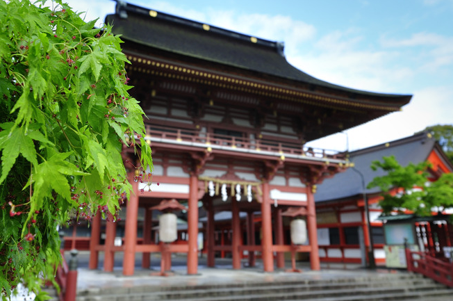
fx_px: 415
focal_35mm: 33
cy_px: 90
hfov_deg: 57.2
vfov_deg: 39.2
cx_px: 209
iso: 200
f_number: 5.6
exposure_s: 1/320
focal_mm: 14
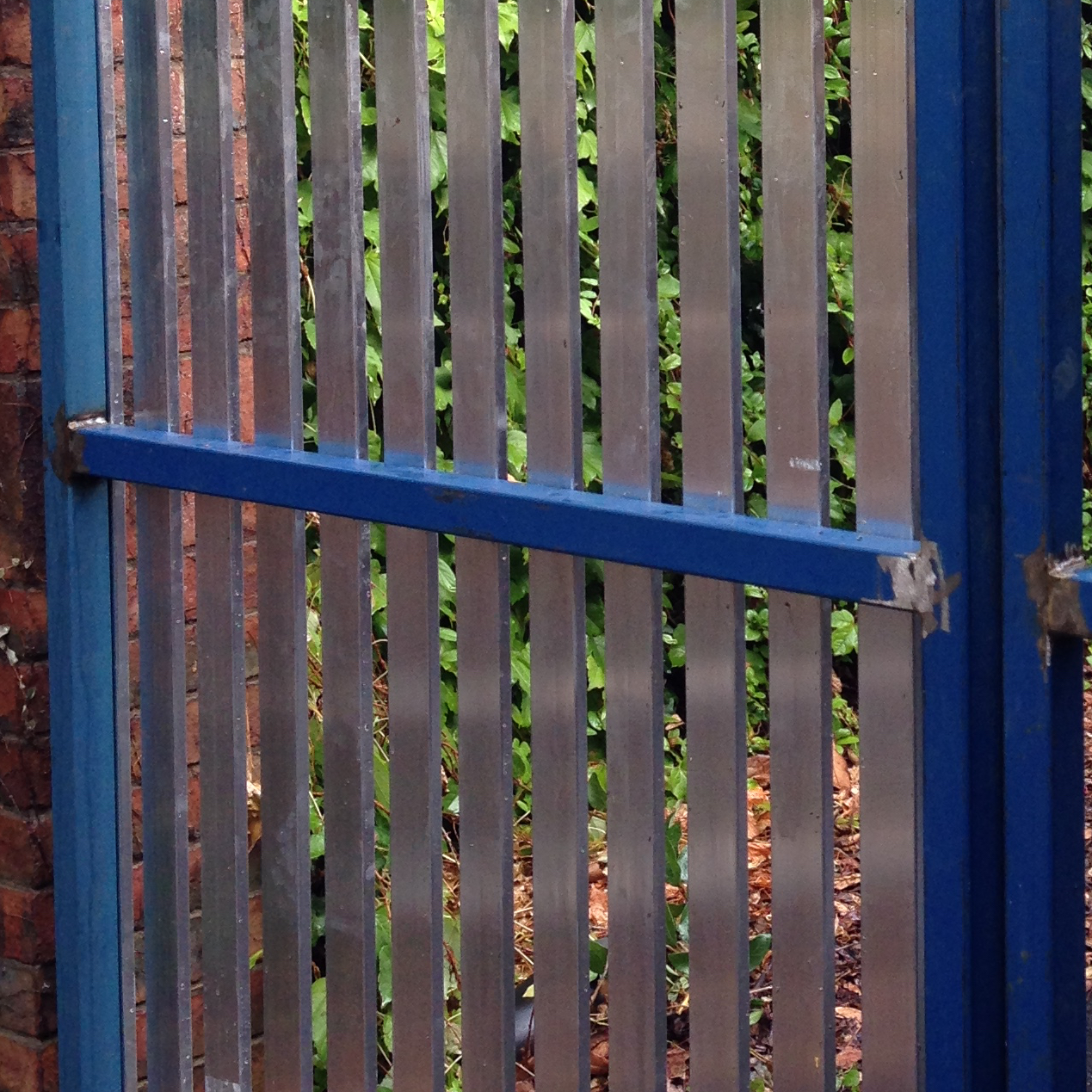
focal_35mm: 75
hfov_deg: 22.5
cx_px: 983
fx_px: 2677
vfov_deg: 22.6
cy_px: 139
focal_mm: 4.12
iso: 80
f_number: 2.4
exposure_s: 1/120
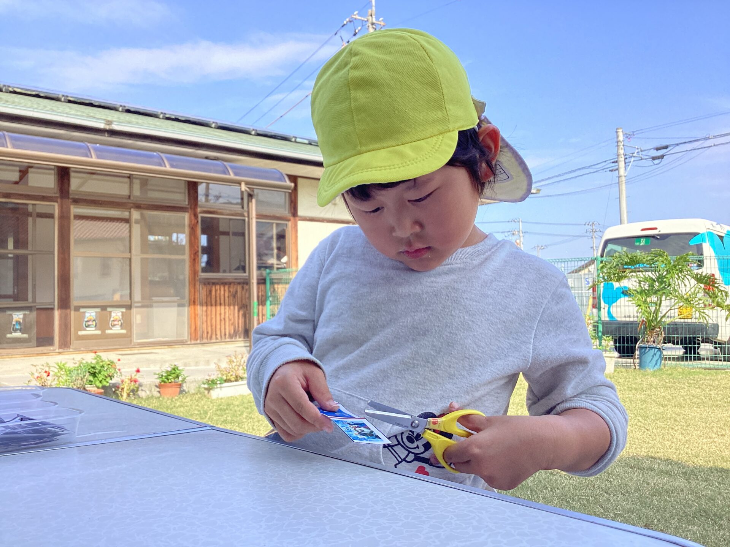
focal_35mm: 31
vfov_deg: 45.4
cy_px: 274
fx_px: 654
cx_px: 365
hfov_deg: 58.4
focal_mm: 3.3
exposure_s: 1/503
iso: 25
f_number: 2.4
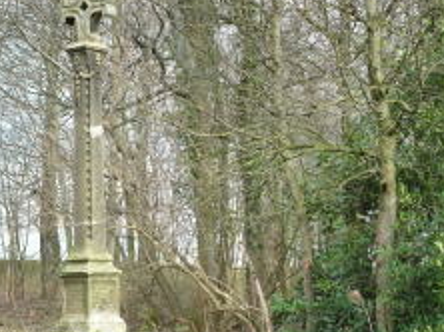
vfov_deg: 16.0
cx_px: 224
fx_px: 1179
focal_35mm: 92
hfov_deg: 21.3
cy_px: 223
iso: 200
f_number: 5
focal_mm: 35
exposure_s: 1/125
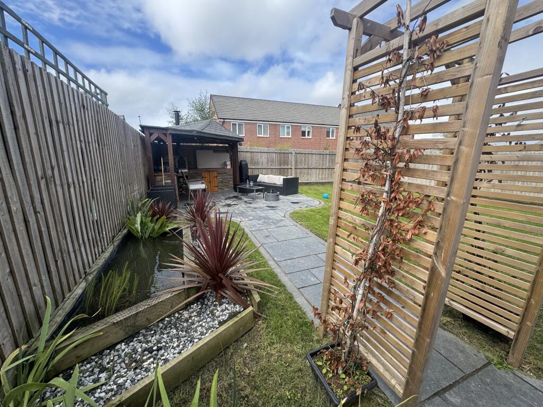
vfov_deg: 85.7
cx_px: 272
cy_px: 204
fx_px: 220
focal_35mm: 14
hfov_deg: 102.1
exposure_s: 1/968
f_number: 2.2
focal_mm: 2.22
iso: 40
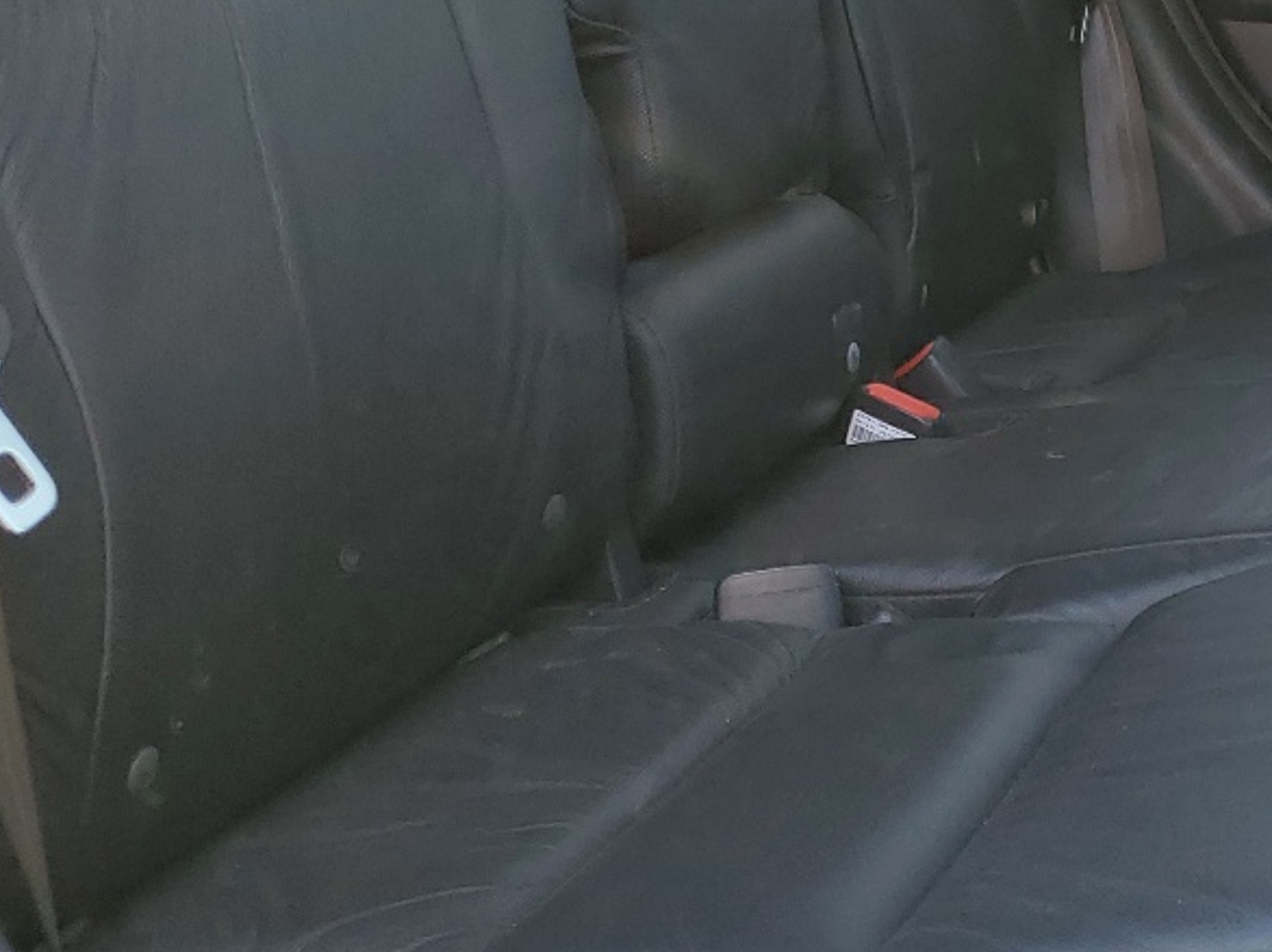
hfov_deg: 25.3
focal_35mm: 71
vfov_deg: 20.4
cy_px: 171
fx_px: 2608
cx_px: 1420
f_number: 1.5
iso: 50
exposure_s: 1/139
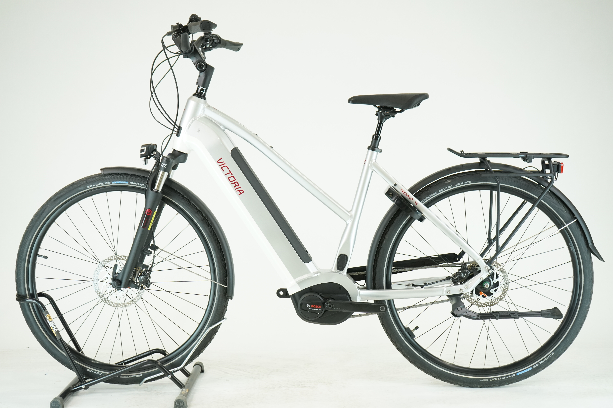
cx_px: 306
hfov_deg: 40.3
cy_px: 204
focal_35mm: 49
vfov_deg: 27.5
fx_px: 834
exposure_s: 1/200
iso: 1600
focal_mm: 49
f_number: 5.6
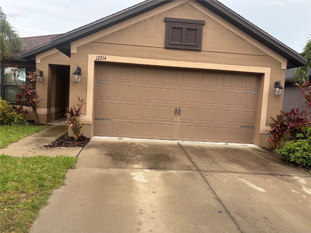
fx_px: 234
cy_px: 116
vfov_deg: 53.1
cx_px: 156
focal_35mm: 26
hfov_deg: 67.3
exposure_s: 1/301
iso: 50
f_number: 1.6
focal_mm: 5.96
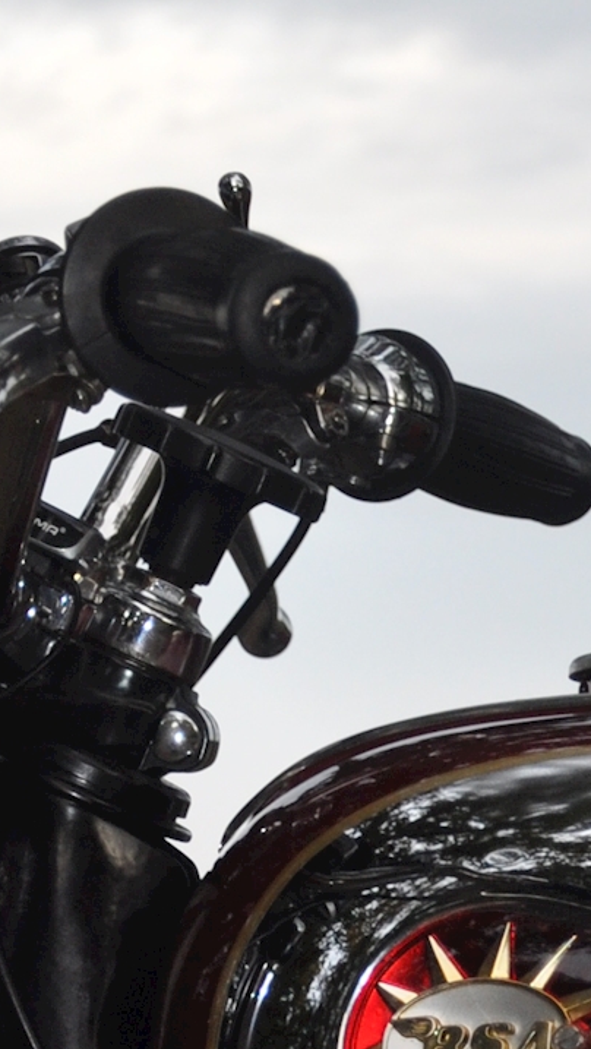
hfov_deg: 4.7
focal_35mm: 253
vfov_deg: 8.4
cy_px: 1377
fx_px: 7039
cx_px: 1145
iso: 450
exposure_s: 1/125
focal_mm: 40
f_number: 4.5
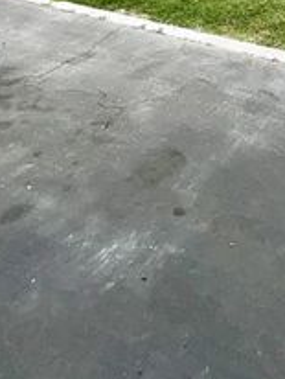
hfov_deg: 29.2
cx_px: 351
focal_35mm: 42
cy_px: -227
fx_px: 460
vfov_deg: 26.5
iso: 32
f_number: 1.8
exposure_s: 1/608
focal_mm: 1.57
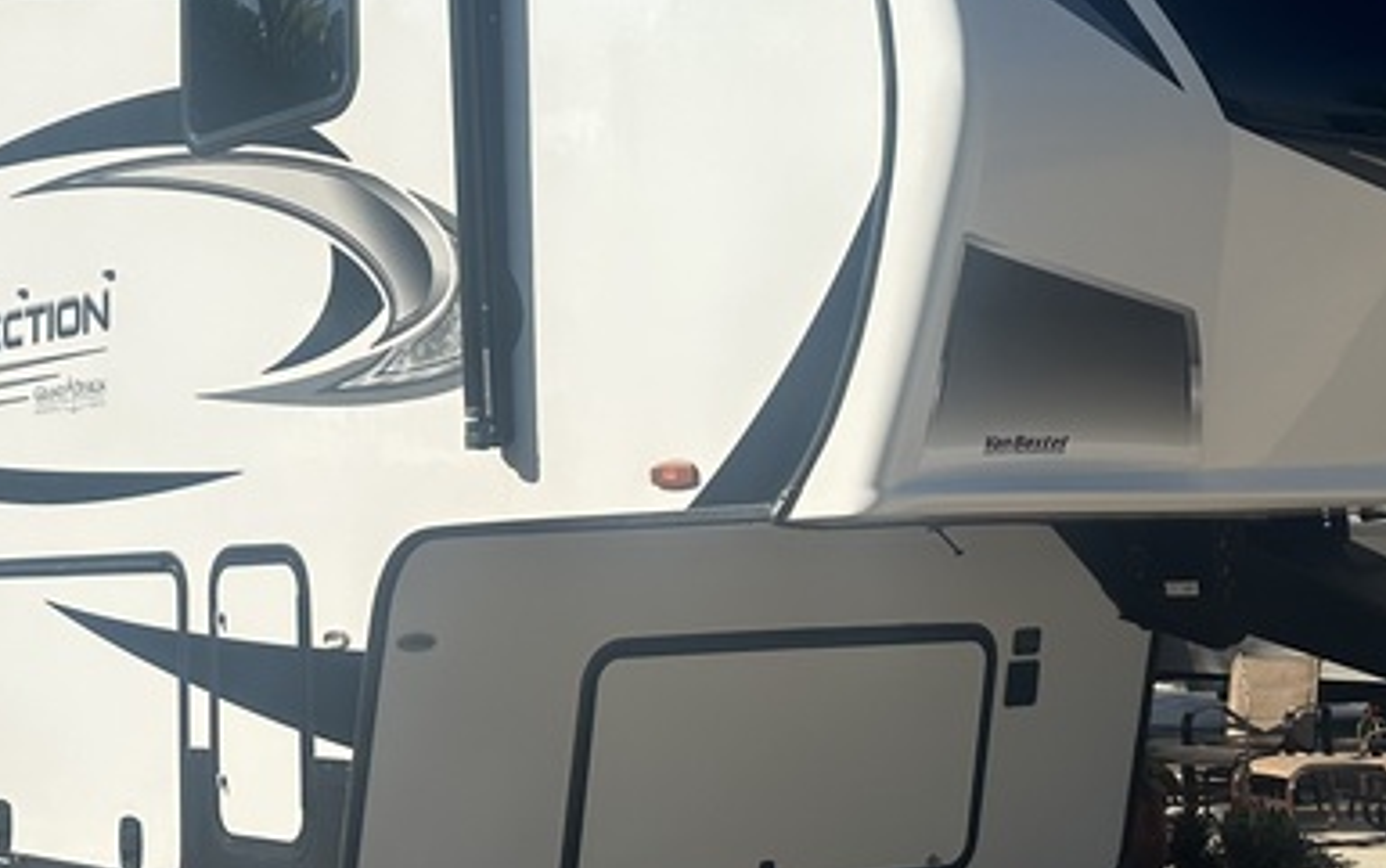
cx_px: 504
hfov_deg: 30.9
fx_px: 2494
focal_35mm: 66
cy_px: 180
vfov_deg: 19.5
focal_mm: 6.86
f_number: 1.78
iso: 80
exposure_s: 1/7042
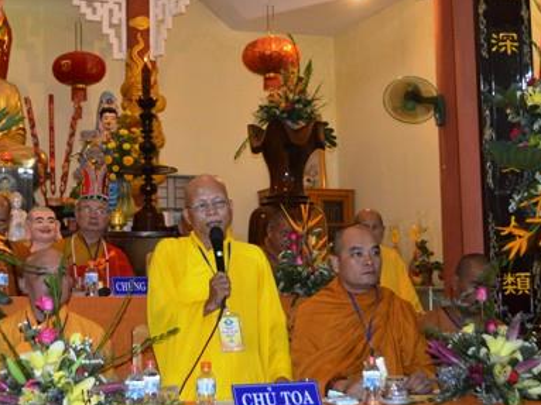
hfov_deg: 27.7
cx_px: 189
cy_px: 182
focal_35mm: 70
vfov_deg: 21.1
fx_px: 1091
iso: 720
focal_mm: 29
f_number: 4.5
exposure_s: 1/60
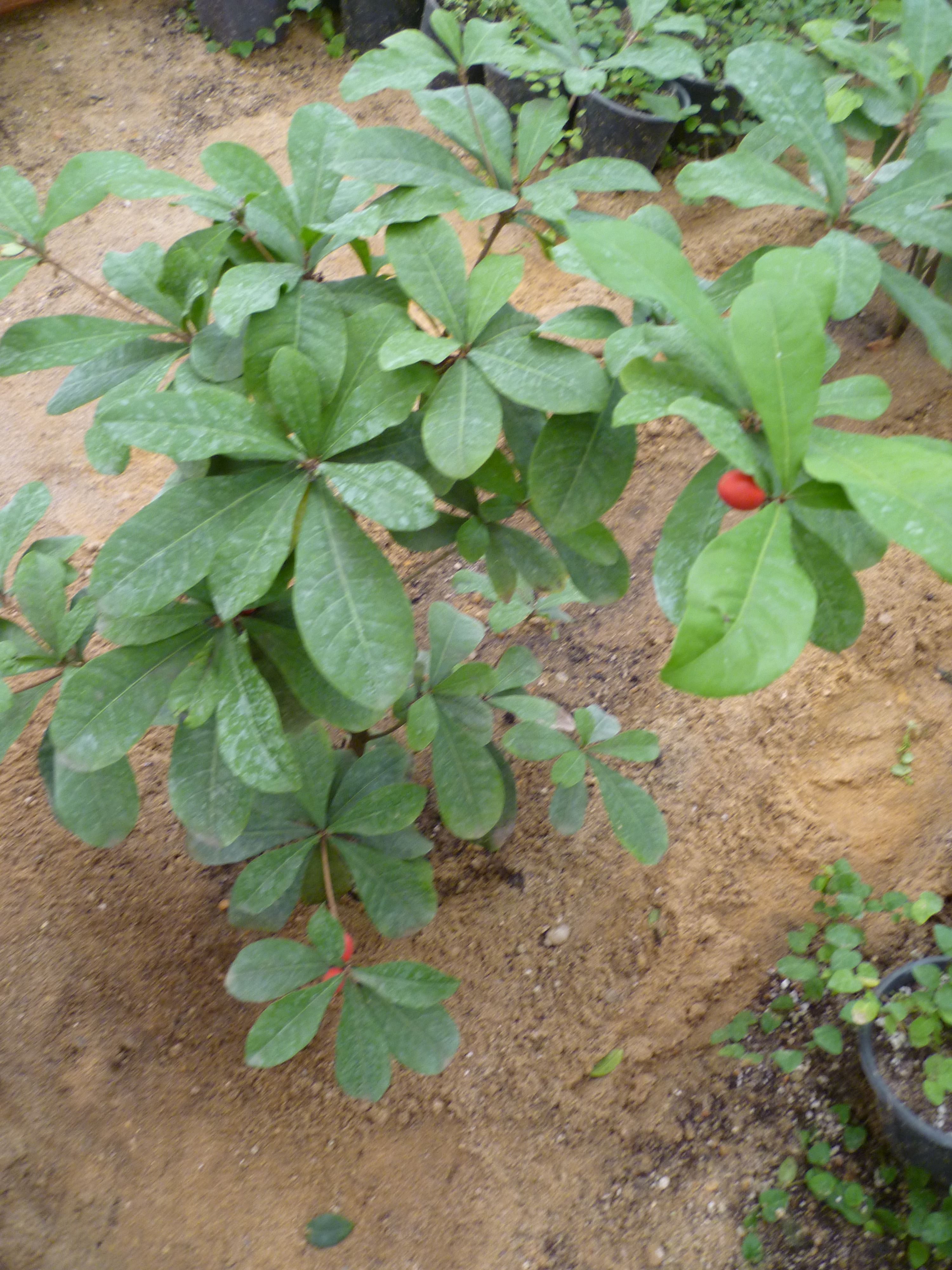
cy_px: 635
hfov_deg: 45.4
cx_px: 476
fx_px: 1137
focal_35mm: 31
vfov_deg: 58.4
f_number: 2.8
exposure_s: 1/30
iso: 200
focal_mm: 5.5
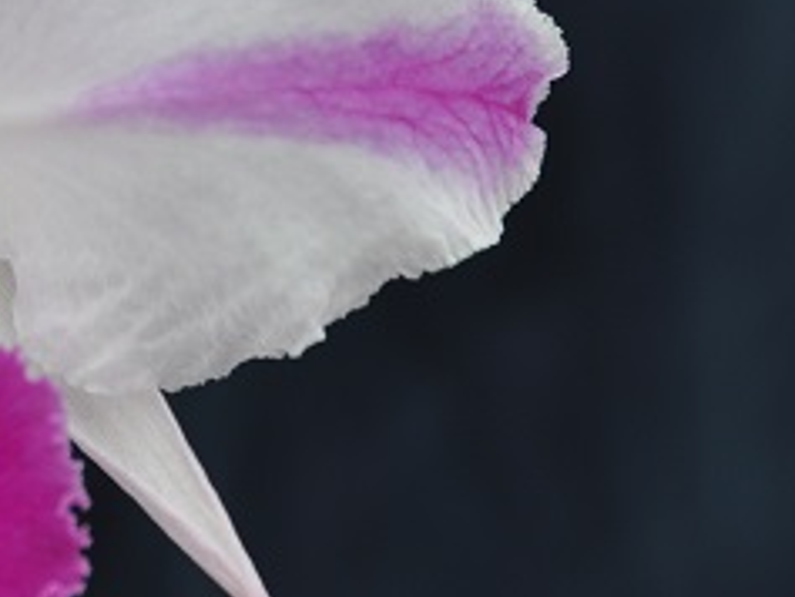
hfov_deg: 6.6
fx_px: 6870
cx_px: -161
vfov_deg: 5.0
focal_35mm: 299
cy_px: 195
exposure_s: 1/125
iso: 320
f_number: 8
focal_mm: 82
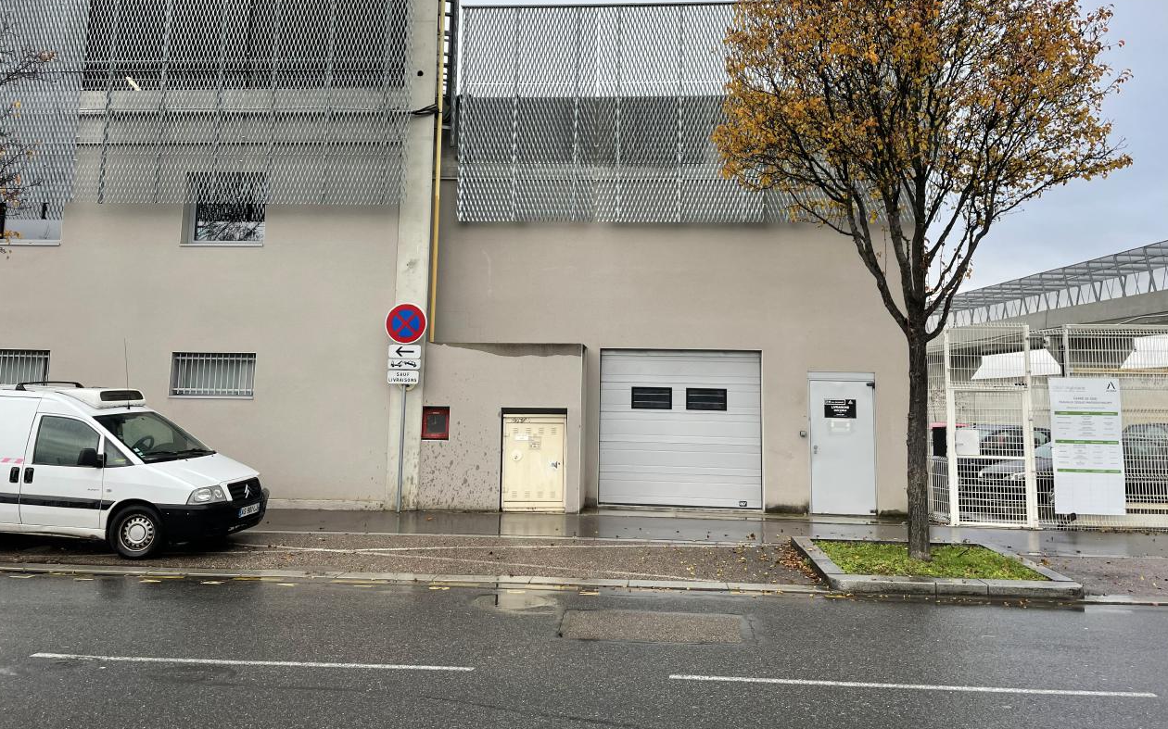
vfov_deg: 44.4
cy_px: 313
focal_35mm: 28
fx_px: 891
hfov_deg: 66.5
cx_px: 584
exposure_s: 1/419
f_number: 1.6
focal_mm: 4.2
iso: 32
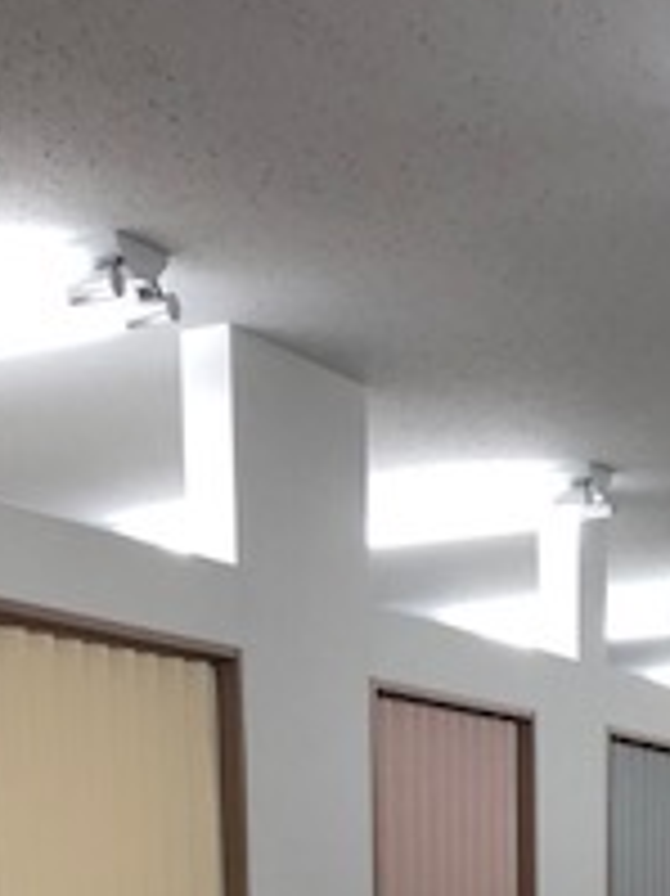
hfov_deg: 16.4
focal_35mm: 90
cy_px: 1378
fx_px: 2325
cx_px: 256
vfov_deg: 18.9
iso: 20
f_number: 1.8
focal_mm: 3.99
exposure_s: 1/40
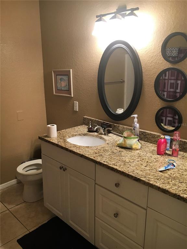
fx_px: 209
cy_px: 124
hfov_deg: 48.2
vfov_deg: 61.7
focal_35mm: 29
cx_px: 94
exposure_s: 1/30
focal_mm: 4.15
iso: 100
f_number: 2.2
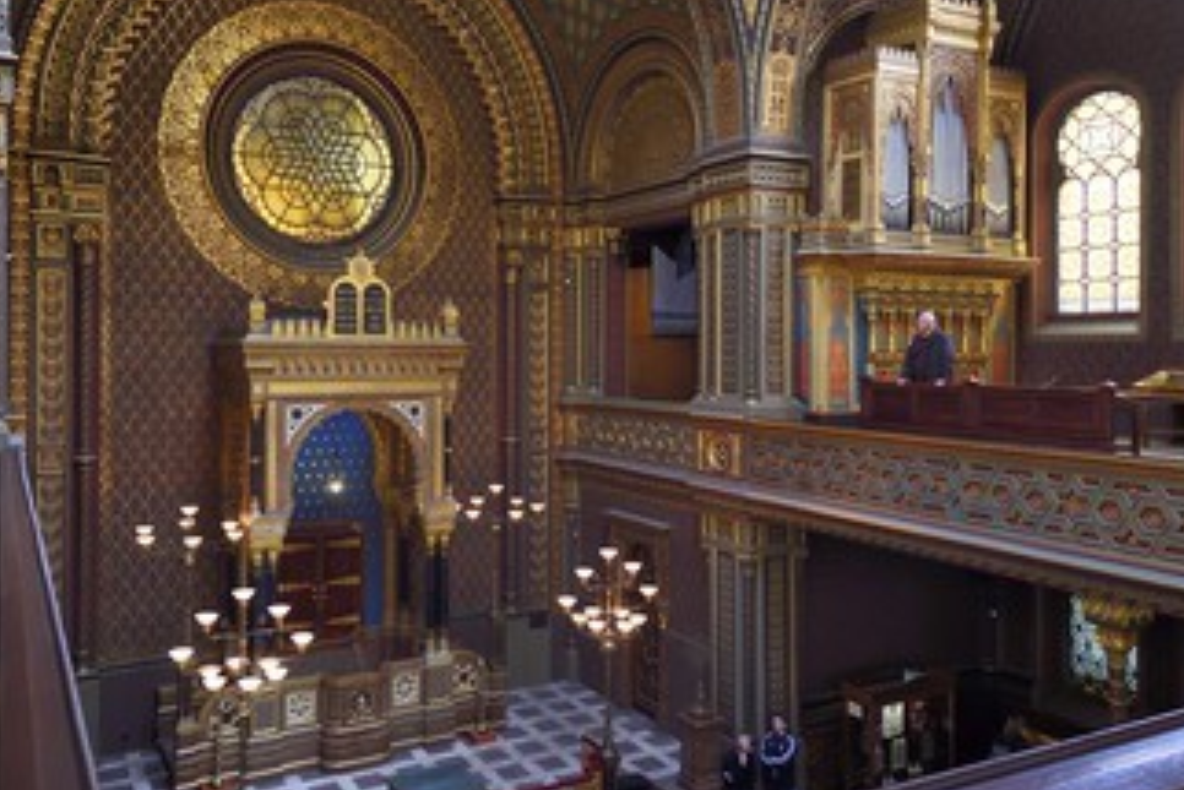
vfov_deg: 43.5
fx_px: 987
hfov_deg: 61.6
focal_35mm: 30
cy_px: 342
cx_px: 500
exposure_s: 1/30
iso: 1600
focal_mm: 23
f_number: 5.6
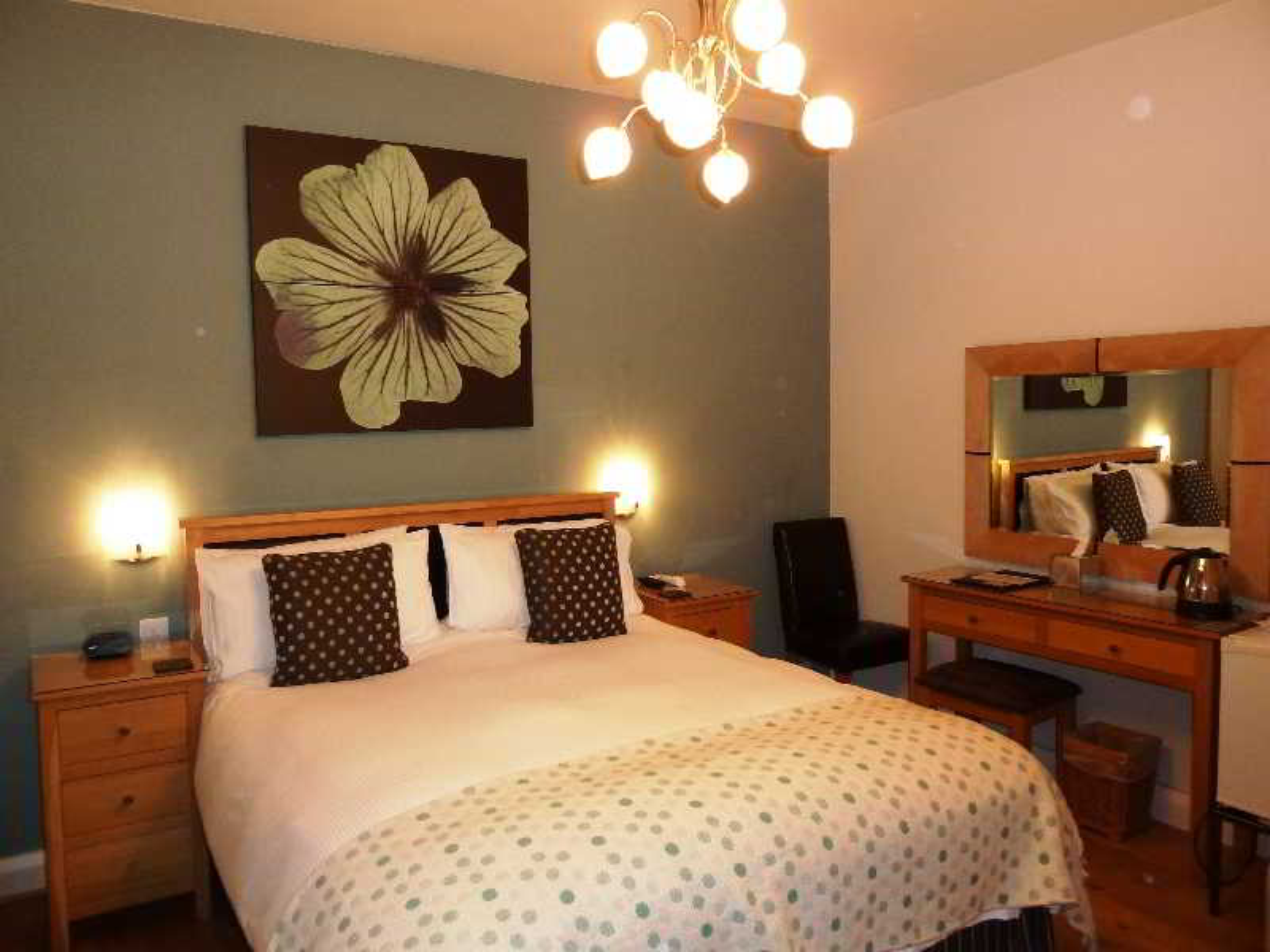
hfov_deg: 69.4
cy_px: 476
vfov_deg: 54.9
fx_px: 917
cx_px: 635
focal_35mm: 25
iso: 250
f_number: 3.3
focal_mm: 4.1
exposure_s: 1/30
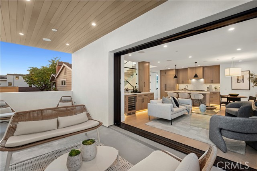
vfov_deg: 73.7
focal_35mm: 16
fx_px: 114
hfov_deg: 96.8
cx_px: 128
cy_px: 86
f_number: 9
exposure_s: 1/13
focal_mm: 16
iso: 160
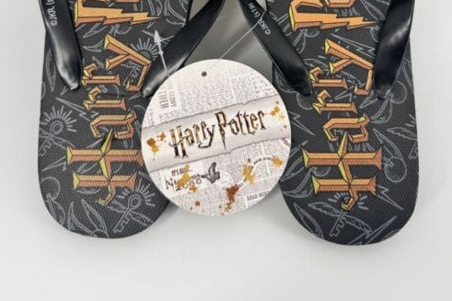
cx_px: 228
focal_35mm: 34
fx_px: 427
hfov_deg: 55.8
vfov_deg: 35.7
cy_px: 11
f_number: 1.78
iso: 80
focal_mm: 6.76
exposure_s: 1/577
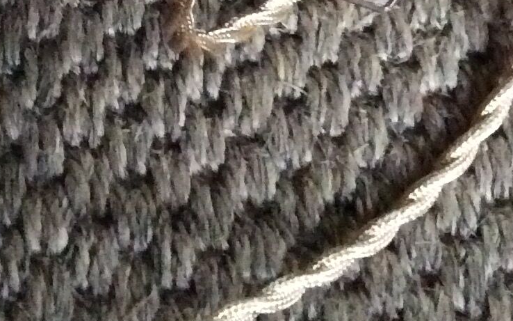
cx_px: 223
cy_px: -226
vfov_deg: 10.5
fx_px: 1663
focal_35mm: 119
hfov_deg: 17.5
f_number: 2.4
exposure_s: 1/17
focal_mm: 3.3
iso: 640
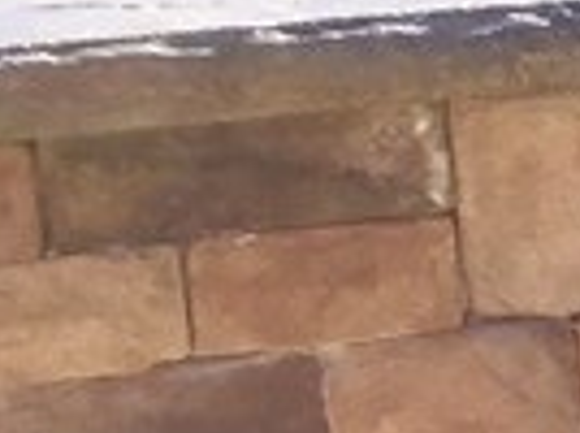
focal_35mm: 222
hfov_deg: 7.3
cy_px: 56
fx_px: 3713
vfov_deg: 6.7
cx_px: 2060
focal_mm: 4.15
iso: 32
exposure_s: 1/964
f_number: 2.2
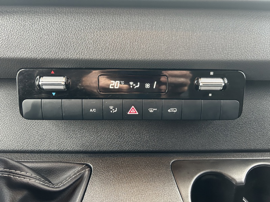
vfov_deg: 53.1
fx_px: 203
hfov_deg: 67.3
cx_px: 135
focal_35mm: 26
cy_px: 101
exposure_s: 1/49
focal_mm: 5.7
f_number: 1.5
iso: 320
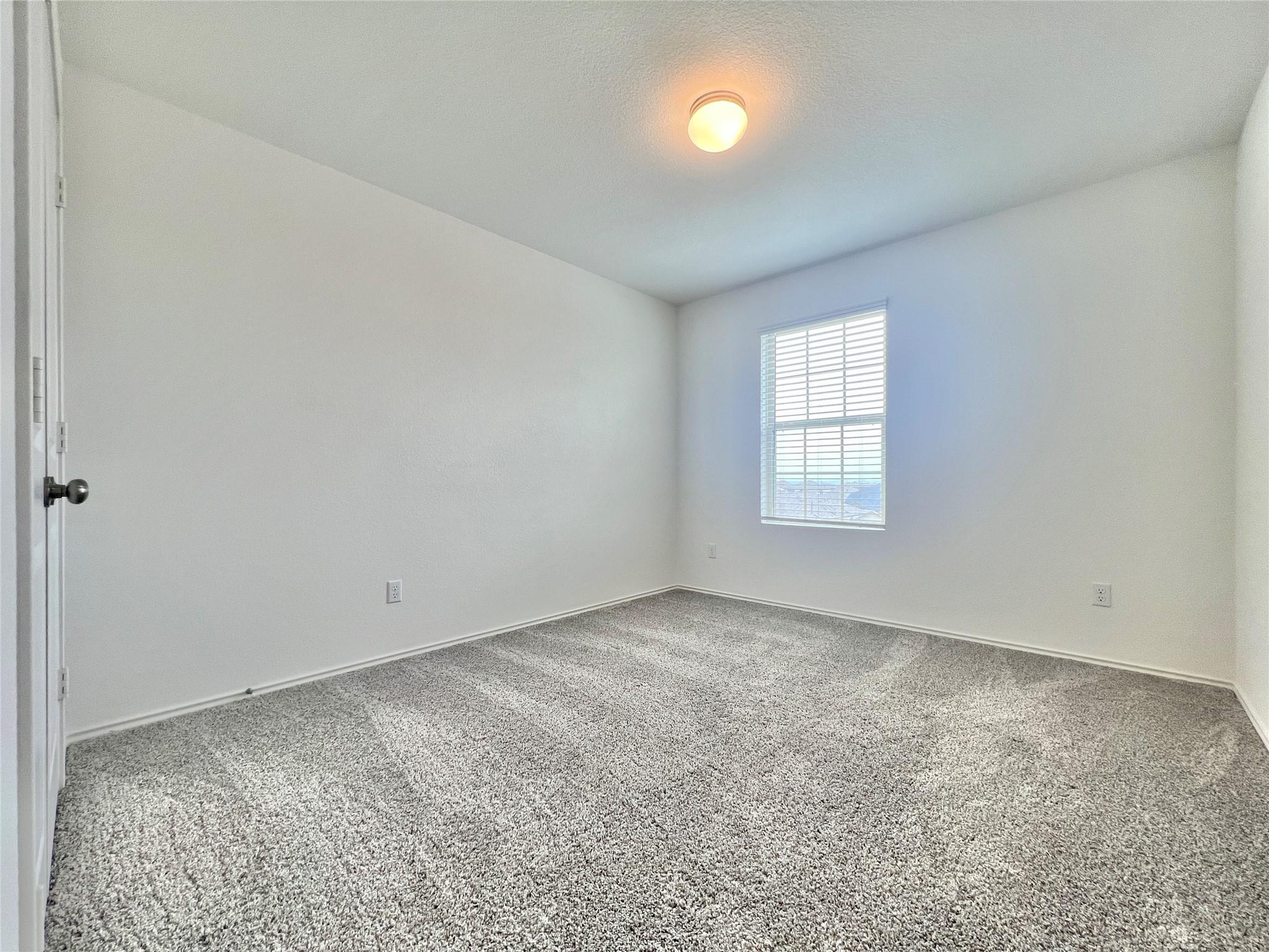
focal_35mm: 13
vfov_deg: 89.9
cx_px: 634
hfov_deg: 106.2
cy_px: 476
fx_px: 477
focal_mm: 1.57
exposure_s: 1/120
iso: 40
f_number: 1.8
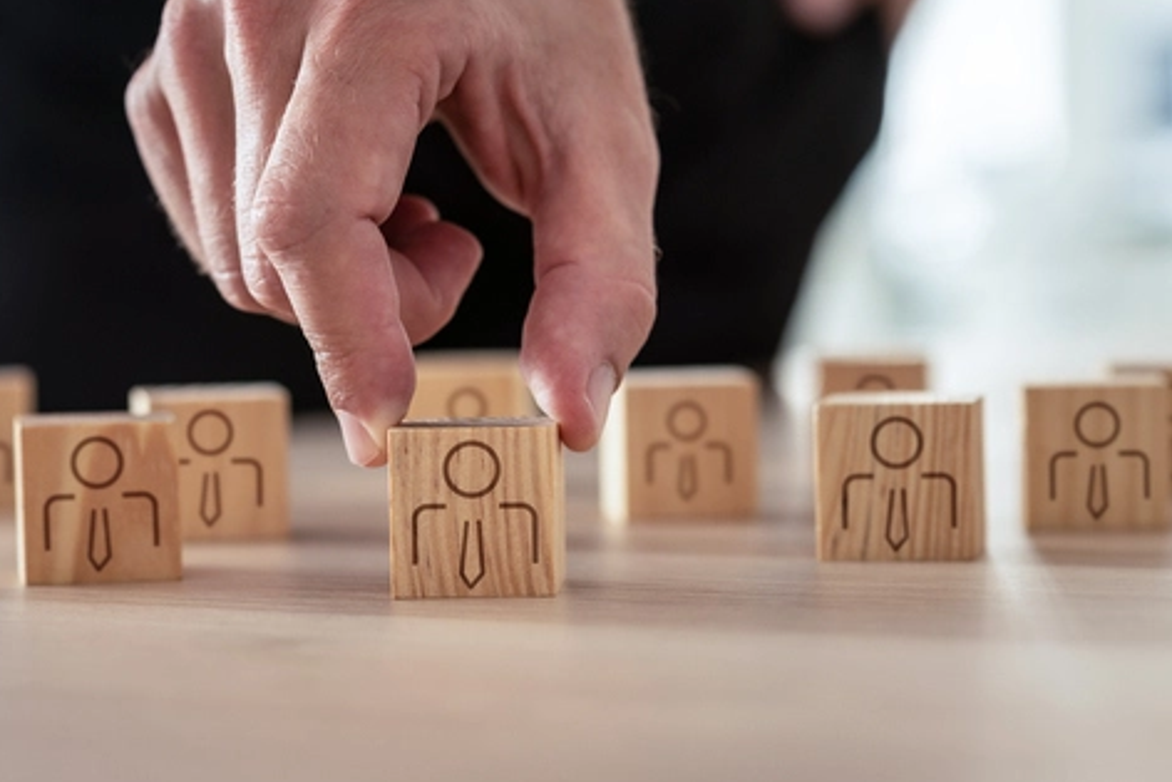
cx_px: 549
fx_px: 3517
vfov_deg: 12.7
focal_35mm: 108
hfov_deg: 18.9
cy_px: 382
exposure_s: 1/1.67
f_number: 4.5
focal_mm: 85
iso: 100
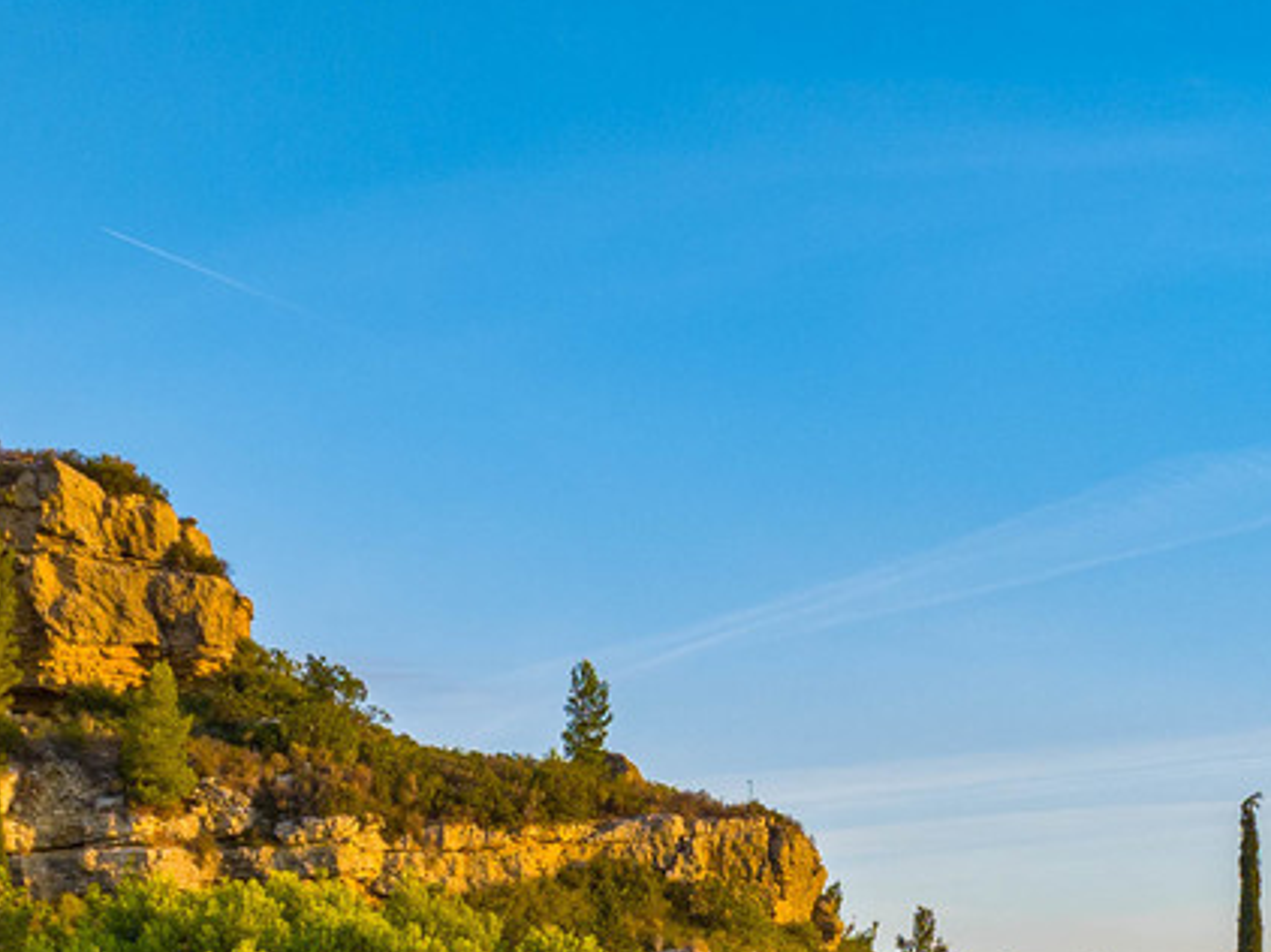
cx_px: 780
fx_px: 3339
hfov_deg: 21.5
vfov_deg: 15.5
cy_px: 1208
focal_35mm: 91
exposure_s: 1/80
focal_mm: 12.3
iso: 100
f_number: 6.3
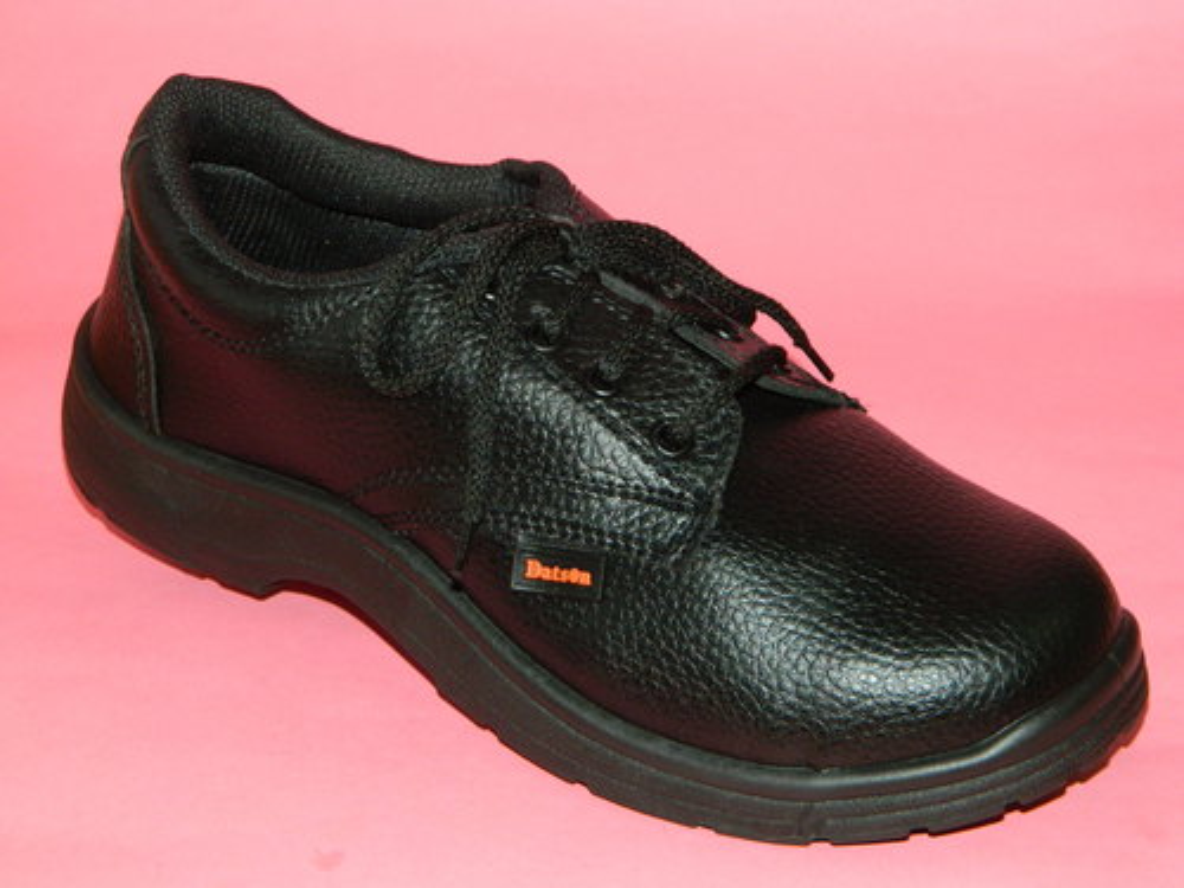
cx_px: 592
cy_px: 444
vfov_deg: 17.6
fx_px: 2873
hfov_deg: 23.3
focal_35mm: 84
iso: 200
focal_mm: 15.1
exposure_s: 1/50
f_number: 4.2
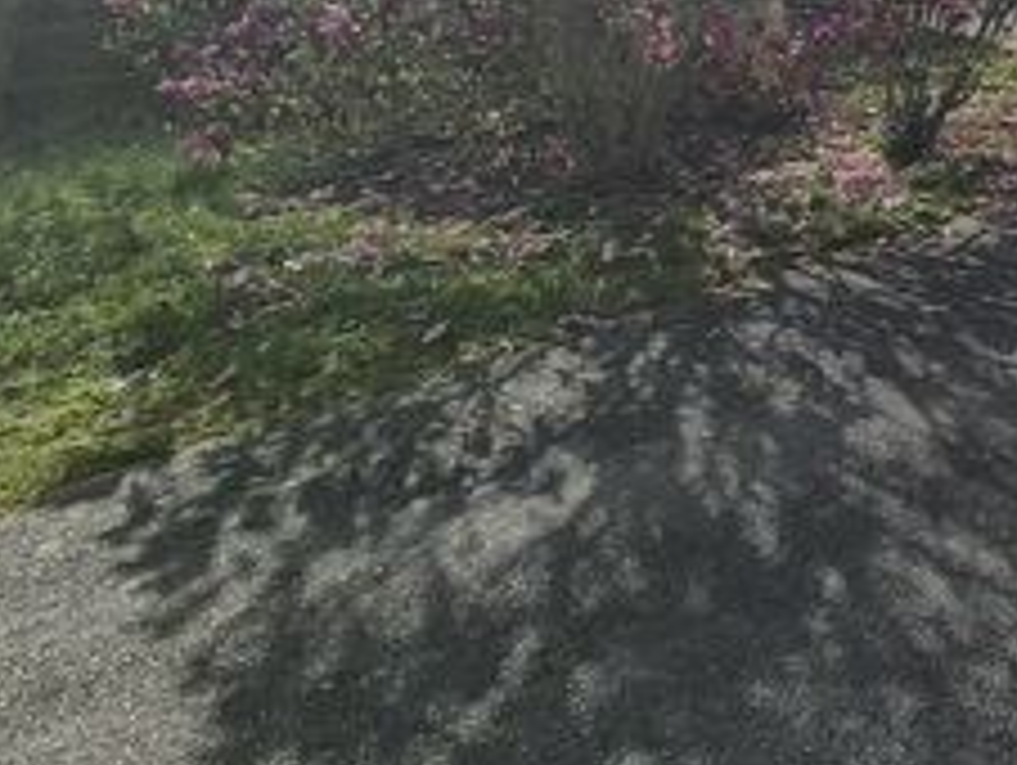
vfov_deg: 27.5
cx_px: 1746
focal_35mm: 46
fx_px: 1353
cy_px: -171
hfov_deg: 23.9
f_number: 2.2
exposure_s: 1/6848
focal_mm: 2.2
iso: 50
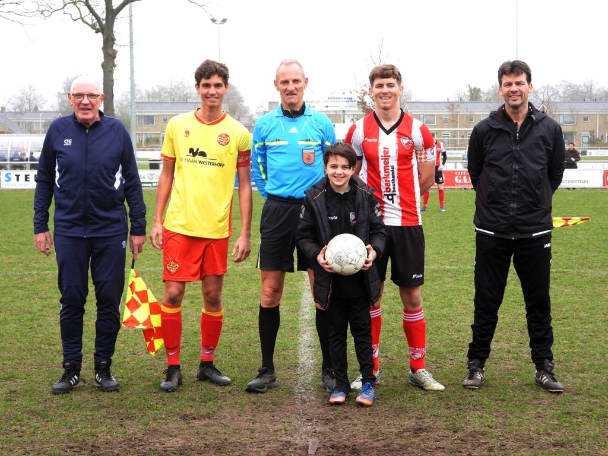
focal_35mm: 70
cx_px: 304
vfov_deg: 21.0
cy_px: 228
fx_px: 1229
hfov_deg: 27.8
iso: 100
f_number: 3.5
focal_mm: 12.6
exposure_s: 1/100
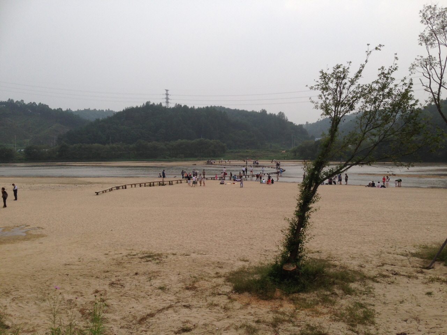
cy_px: 168
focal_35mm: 33
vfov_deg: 42.9
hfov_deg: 55.4
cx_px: 224
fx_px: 426
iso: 50
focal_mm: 4.12
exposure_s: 1/1063
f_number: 2.4
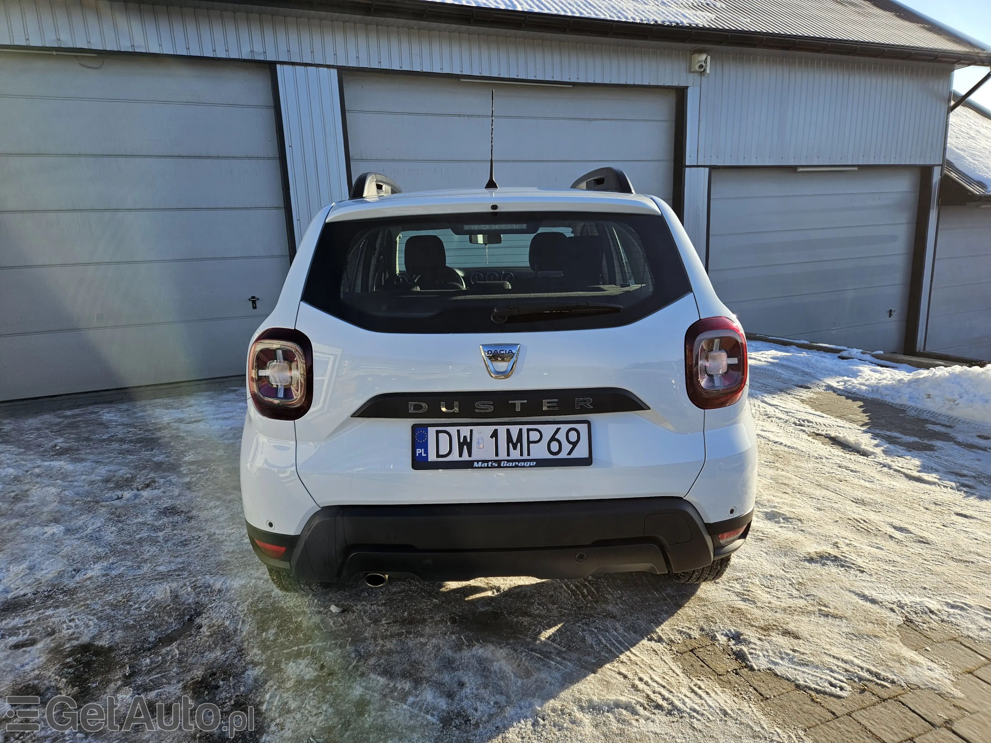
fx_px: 658
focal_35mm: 23
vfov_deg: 58.9
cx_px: 496
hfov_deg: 73.9
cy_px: 372
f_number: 1.8
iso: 40
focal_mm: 5.4
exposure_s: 1/1276
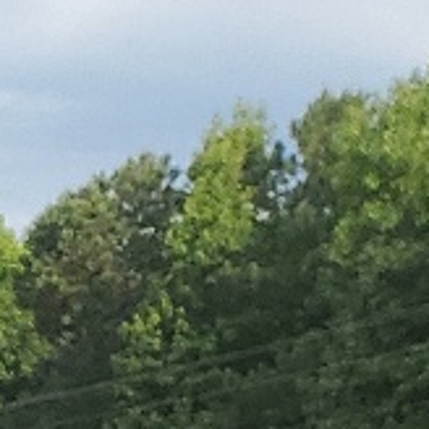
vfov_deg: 6.7
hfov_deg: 6.2
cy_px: 1473
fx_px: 3141
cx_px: -1397
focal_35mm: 224
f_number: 1.5
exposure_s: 1/1667
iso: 50
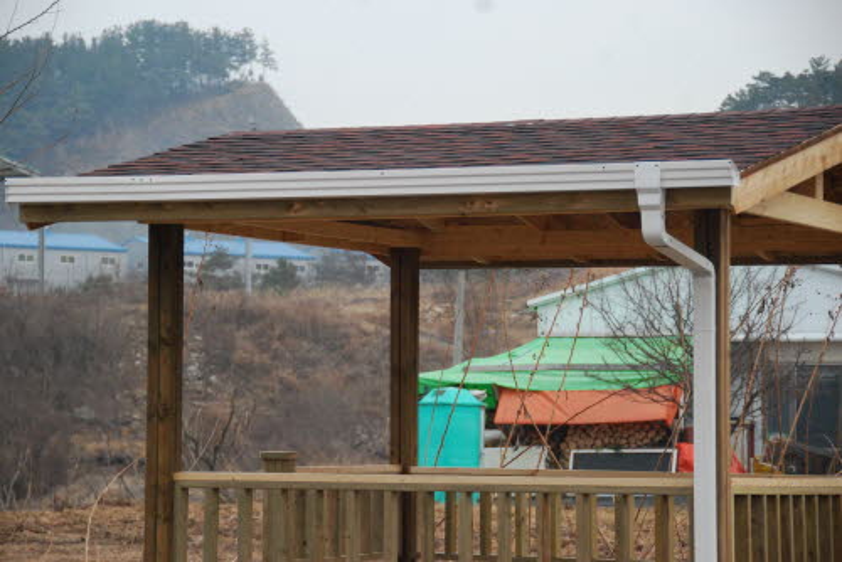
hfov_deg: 16.6
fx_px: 2878
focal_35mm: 123
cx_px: 421
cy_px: 281
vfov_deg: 11.2
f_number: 5.3
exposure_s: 1/125
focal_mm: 82
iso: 800
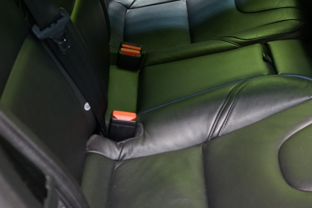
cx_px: 267
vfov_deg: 18.8
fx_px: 615
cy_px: 11
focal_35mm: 71
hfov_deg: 27.6
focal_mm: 28
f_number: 3.5
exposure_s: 1/30
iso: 1250
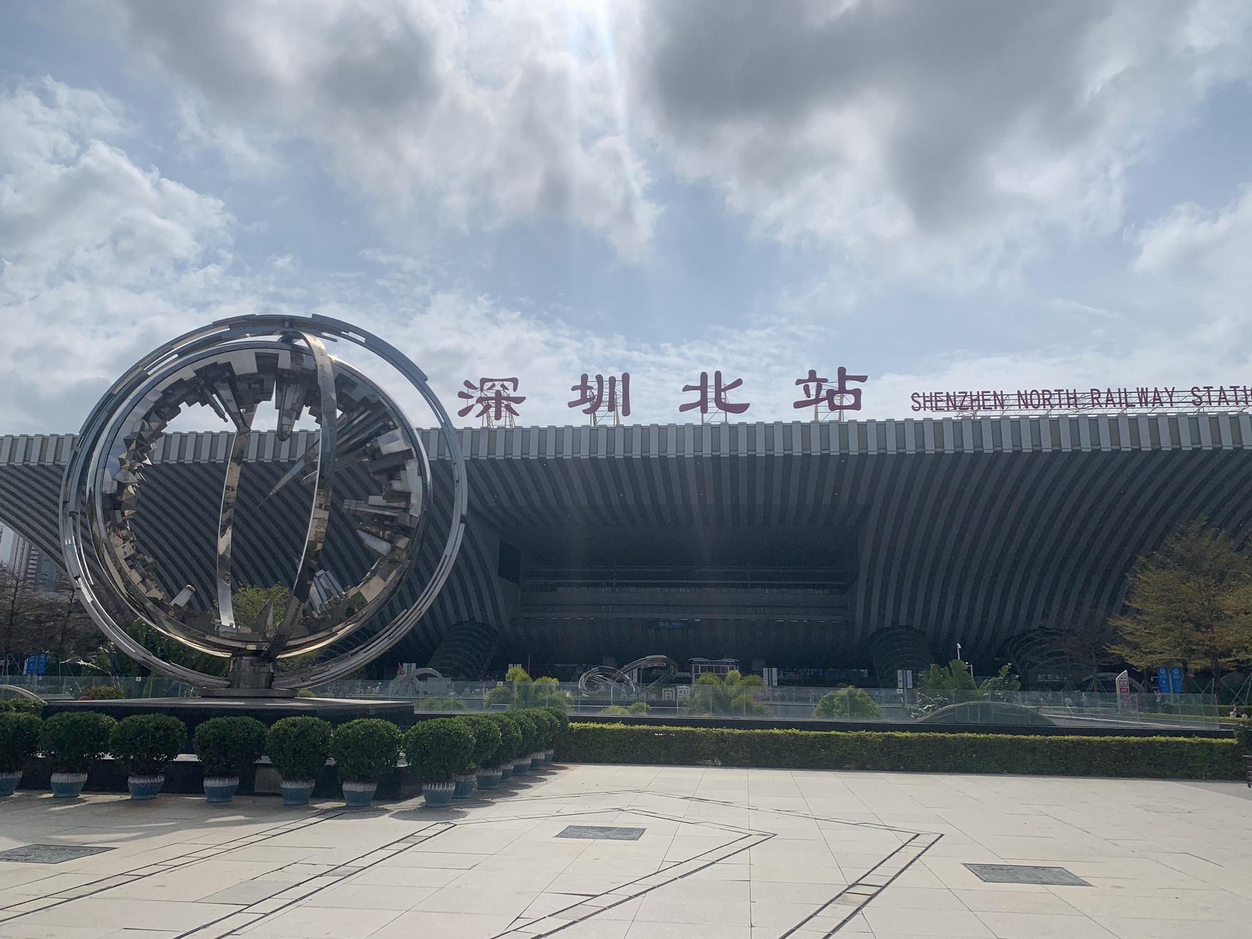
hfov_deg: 67.3
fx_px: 940
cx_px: 626
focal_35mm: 26
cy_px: 470
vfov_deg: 53.1
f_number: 1.8
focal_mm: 4.25
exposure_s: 1/13333
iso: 25
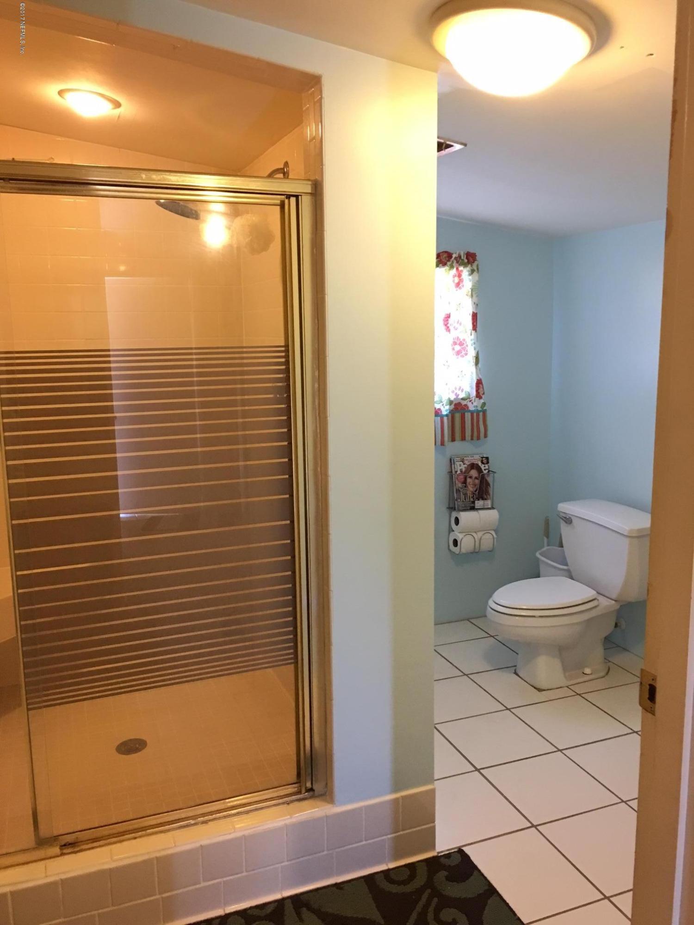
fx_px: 775
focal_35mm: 29
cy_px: 462
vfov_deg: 61.7
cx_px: 347
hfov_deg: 48.2
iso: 100
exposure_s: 1/15
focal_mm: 4.15
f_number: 2.2
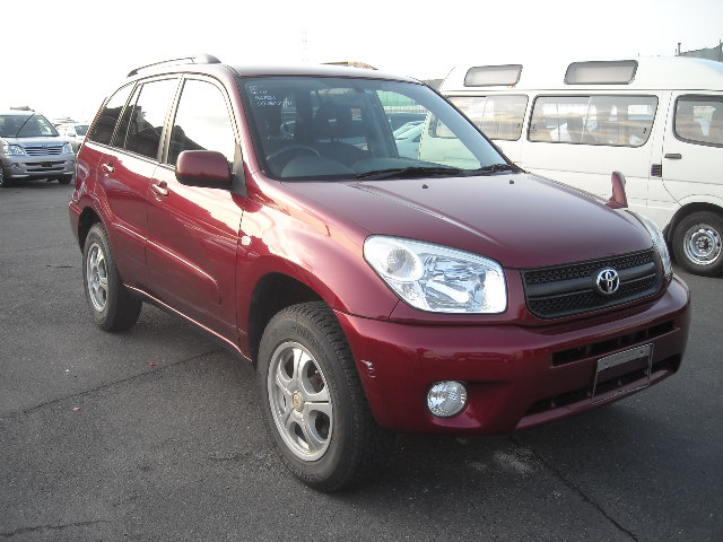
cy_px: 271
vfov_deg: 40.7
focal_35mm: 35
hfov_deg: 52.6
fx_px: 731
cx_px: 362
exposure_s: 1/260
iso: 64
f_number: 2.8
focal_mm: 5.7
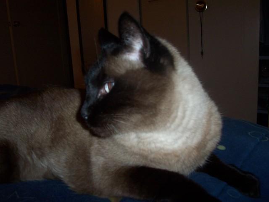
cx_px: 134
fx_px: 288
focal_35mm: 37
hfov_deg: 50.1
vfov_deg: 38.7
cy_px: 101
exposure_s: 1/60
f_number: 2.8
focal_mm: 5.6
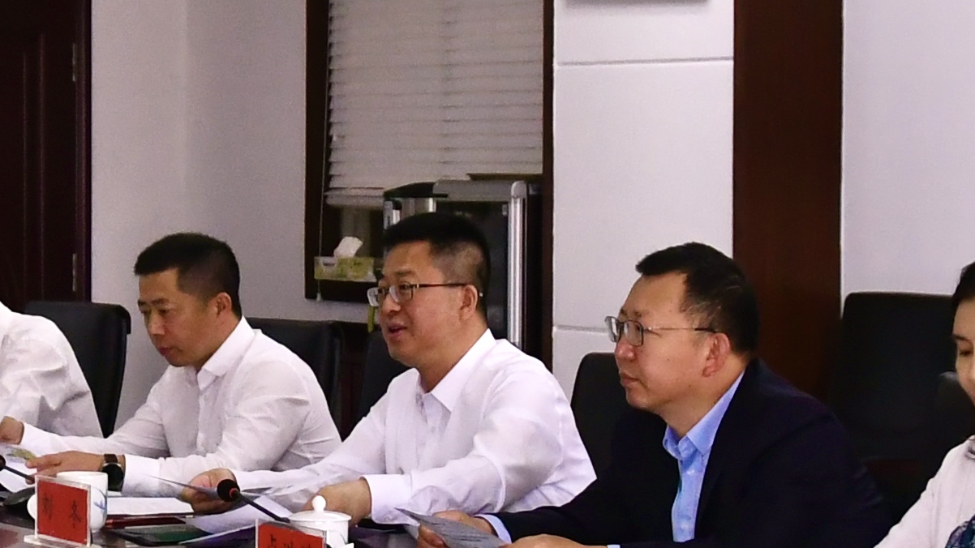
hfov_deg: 16.3
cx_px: 290
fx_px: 3387
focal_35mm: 131
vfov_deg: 9.3
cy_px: 349
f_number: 3.5
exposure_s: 1/640
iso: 1250
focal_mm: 18
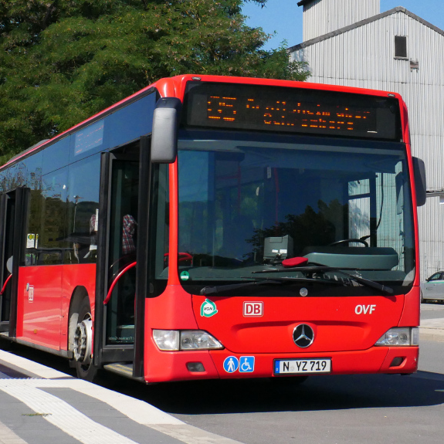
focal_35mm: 68
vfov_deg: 24.9
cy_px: 90
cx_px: 297
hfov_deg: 25.2
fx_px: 987
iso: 1600
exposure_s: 1/5000
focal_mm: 17
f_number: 7.1
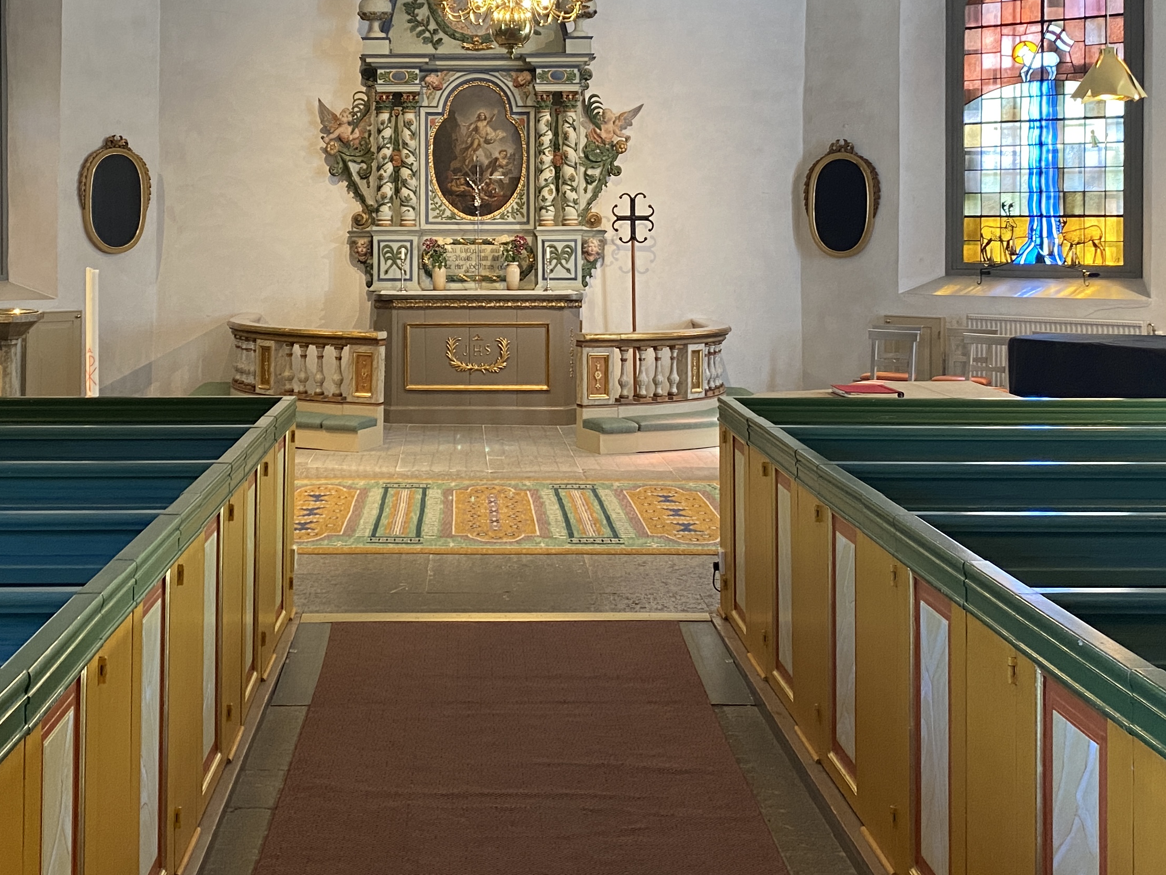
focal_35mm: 47
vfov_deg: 30.3
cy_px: 206
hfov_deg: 40.3
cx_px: 479
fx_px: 1583
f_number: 1.8
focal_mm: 4.25
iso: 125
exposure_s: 1/50
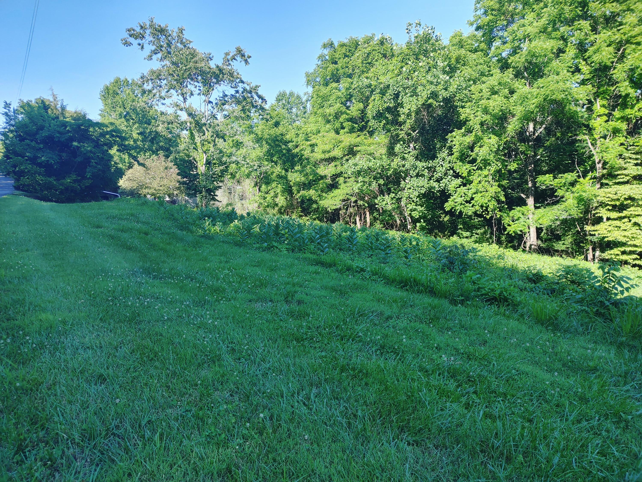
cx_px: 321
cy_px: 241
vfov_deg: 53.1
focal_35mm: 26
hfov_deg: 67.3
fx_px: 482
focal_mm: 5.58
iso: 50
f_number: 1.8
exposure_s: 1/412
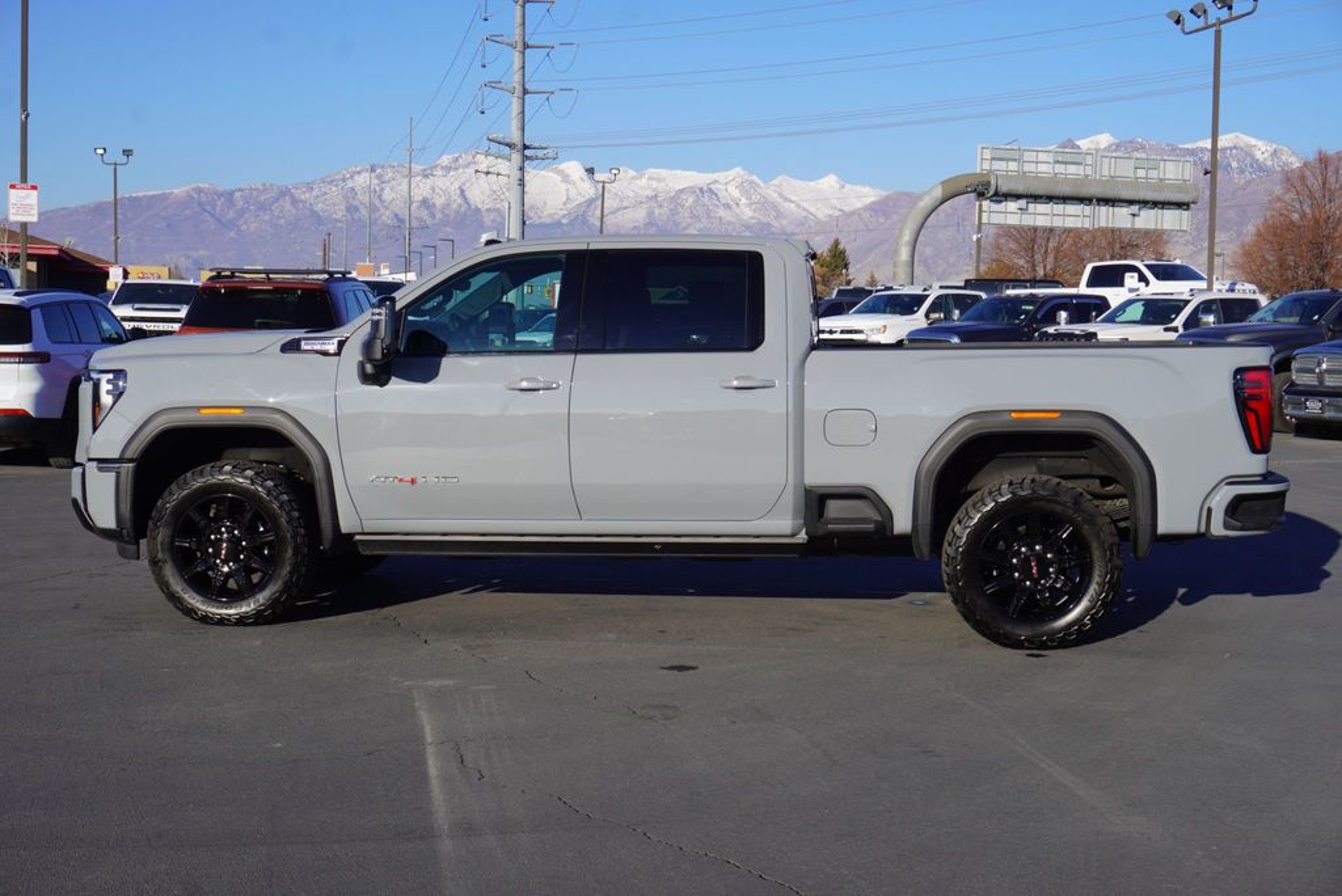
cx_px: 671
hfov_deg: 42.3
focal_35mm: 46
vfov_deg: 29.0
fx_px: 1734
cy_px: 448
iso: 100
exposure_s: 1/160
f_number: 11
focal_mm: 31
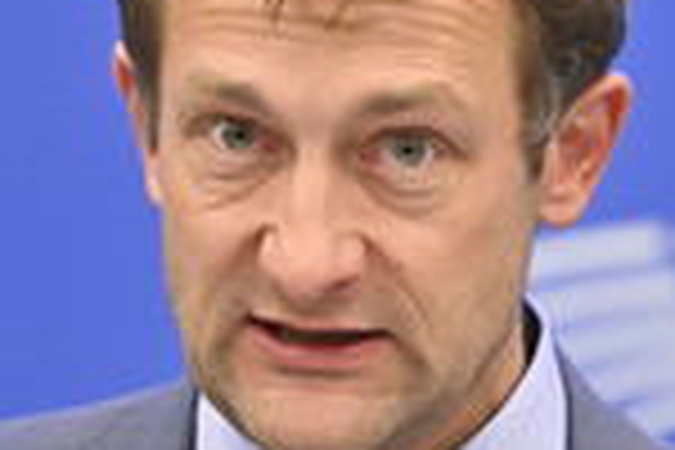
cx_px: 367
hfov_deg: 3.4
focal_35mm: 602
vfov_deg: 2.3
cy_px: 356
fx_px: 11287
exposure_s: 1/800
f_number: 2.8
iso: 5000
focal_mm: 200
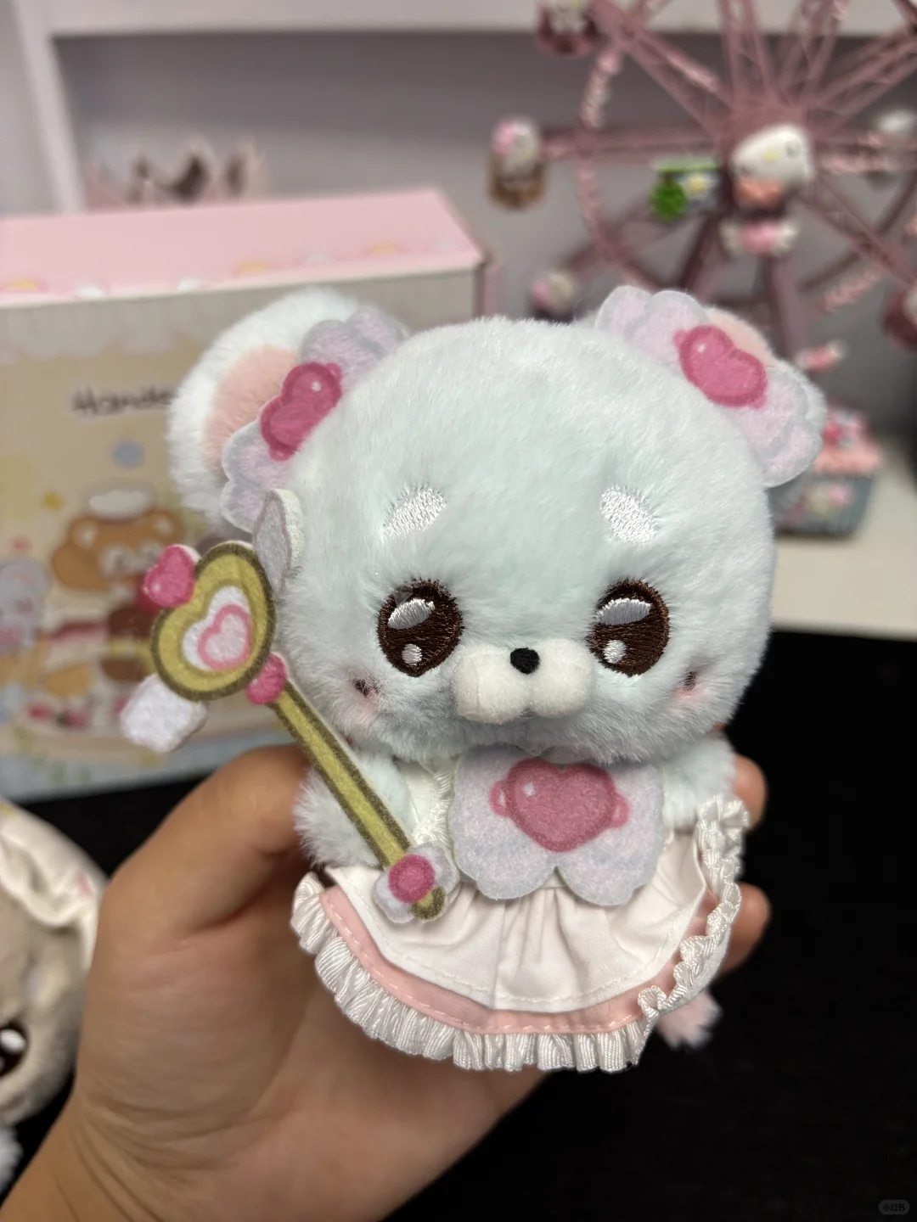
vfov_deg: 67.3
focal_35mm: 26
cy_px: 611
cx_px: 458
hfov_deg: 53.1
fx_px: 918
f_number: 1.6
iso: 125
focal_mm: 5.96
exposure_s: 1/100
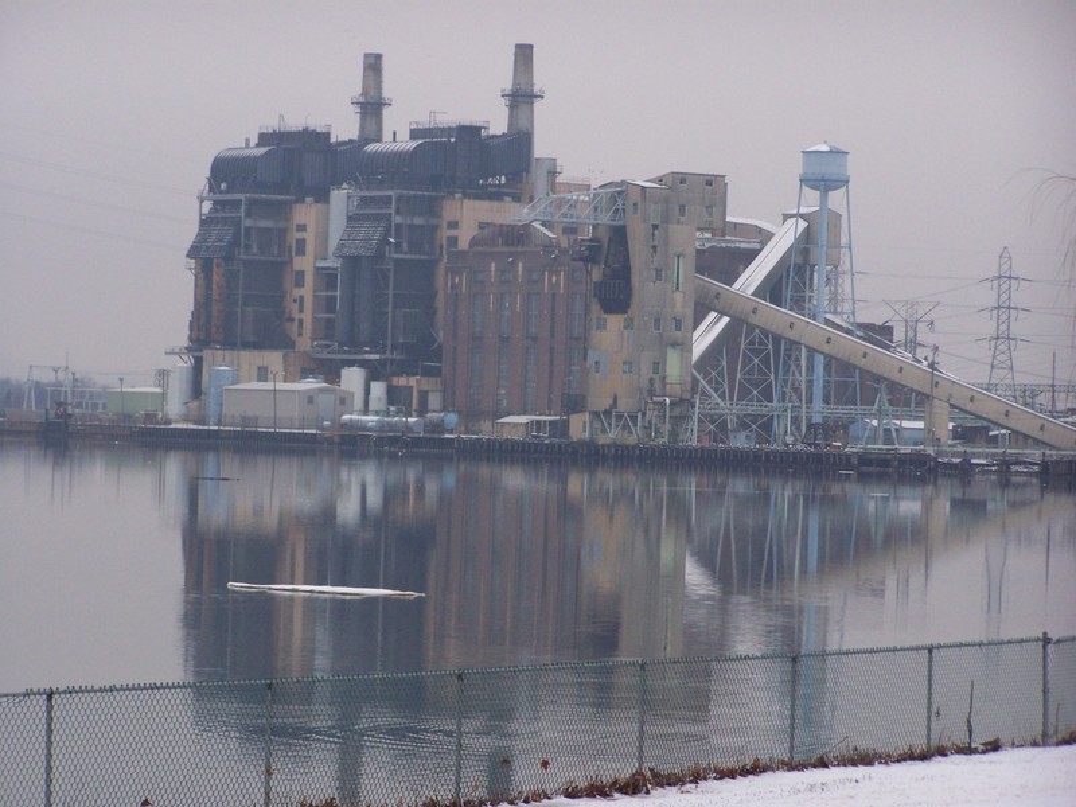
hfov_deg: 11.7
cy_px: 404
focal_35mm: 169
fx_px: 5253
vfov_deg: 8.8
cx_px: 538
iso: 160
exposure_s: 1/400
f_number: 3.3
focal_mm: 28
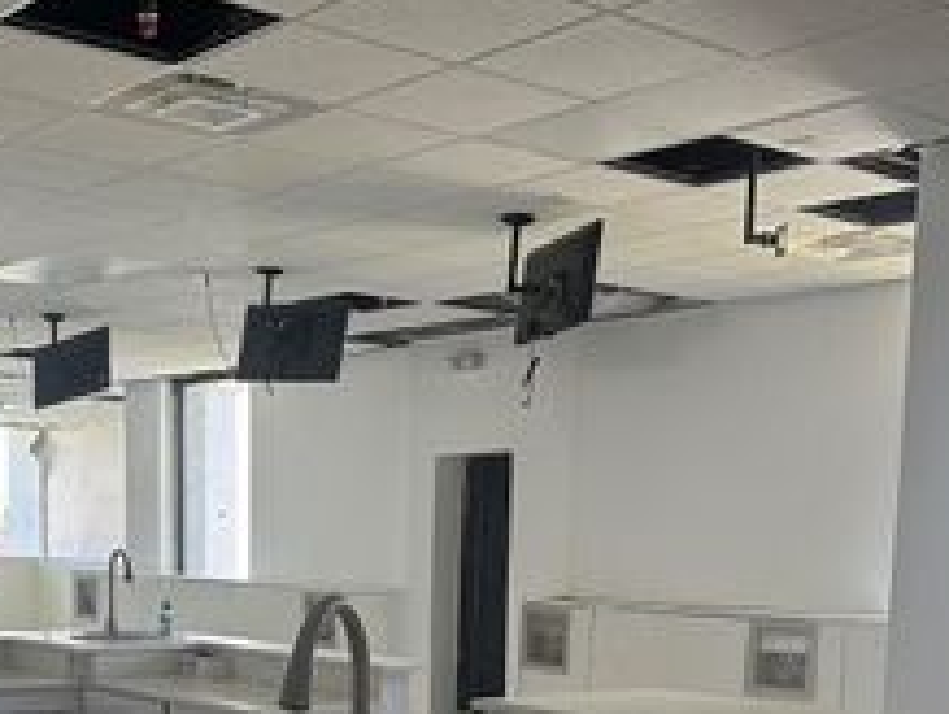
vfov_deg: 25.2
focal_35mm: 55
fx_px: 1509
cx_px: 361
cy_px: 725
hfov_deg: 34.7
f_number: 1.78
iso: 160
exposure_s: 1/121
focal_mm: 6.86
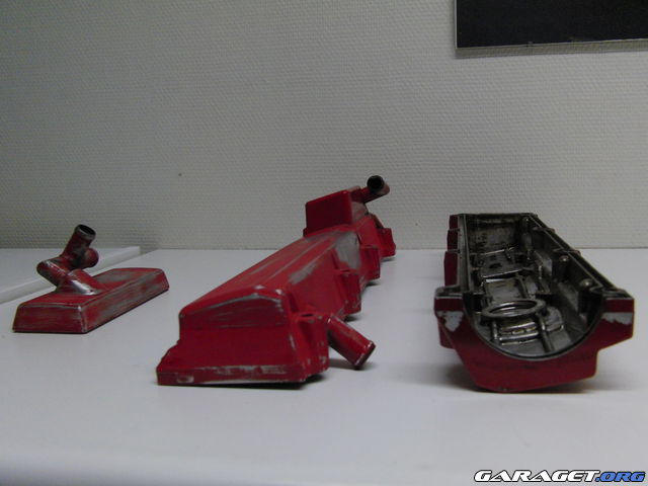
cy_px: 243
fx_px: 674
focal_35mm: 36
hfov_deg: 51.4
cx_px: 324
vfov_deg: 39.7
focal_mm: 7.3
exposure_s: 1/80
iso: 400
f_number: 2.7
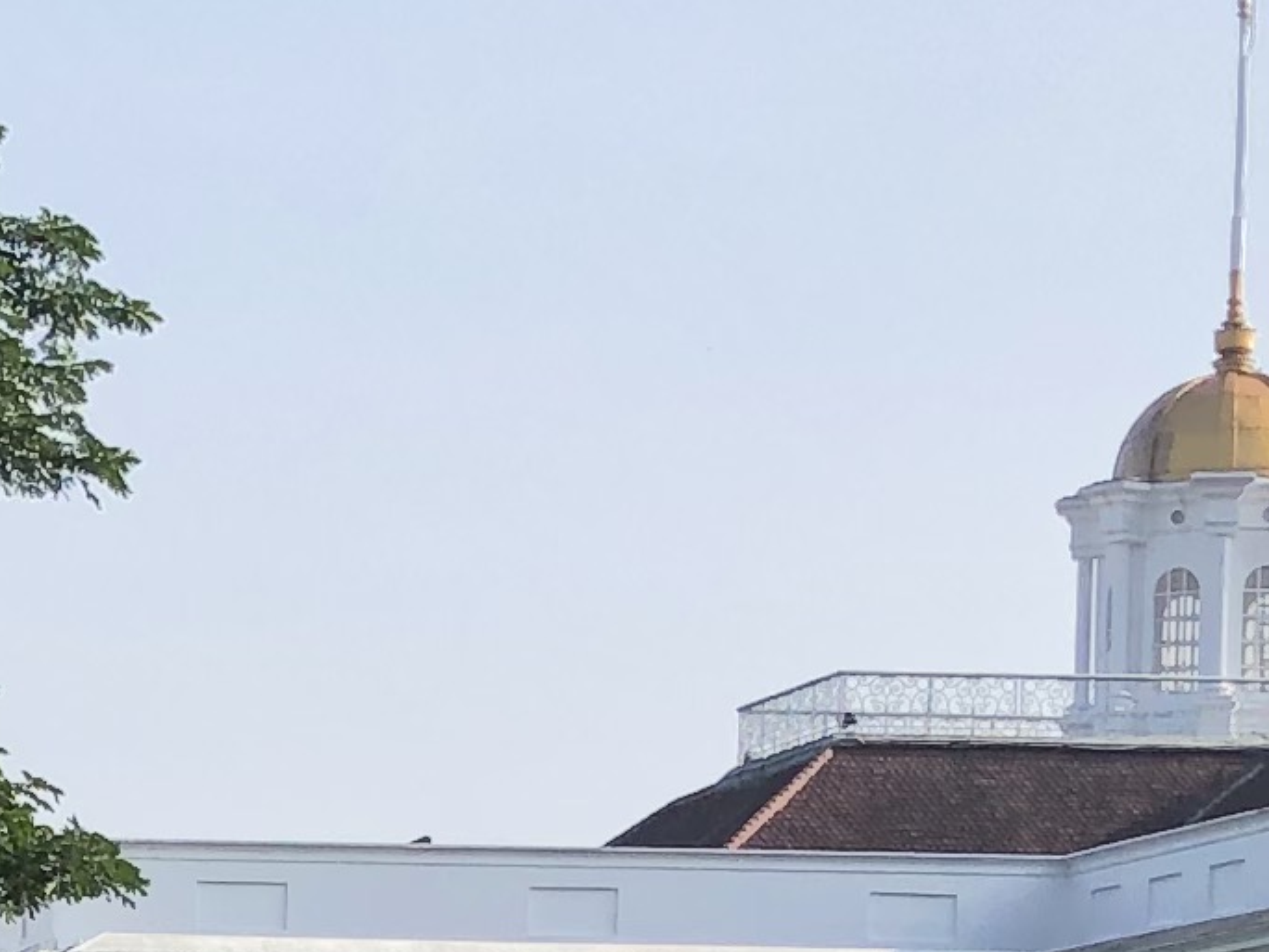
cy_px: 1705
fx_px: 6049
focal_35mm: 165
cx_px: -451
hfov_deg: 11.6
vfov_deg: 8.6
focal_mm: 3.99
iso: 20
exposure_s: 1/1043
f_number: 1.8
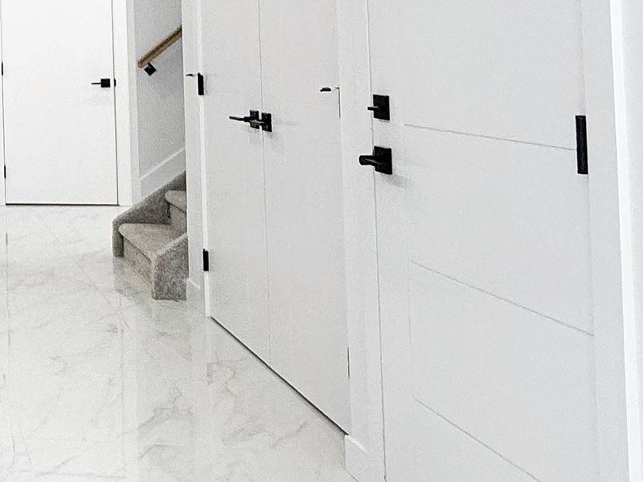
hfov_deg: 27.5
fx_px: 985
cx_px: -272
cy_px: 21
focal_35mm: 53
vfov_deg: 26.3
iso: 200
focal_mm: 2.22
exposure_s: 1/120
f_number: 2.2
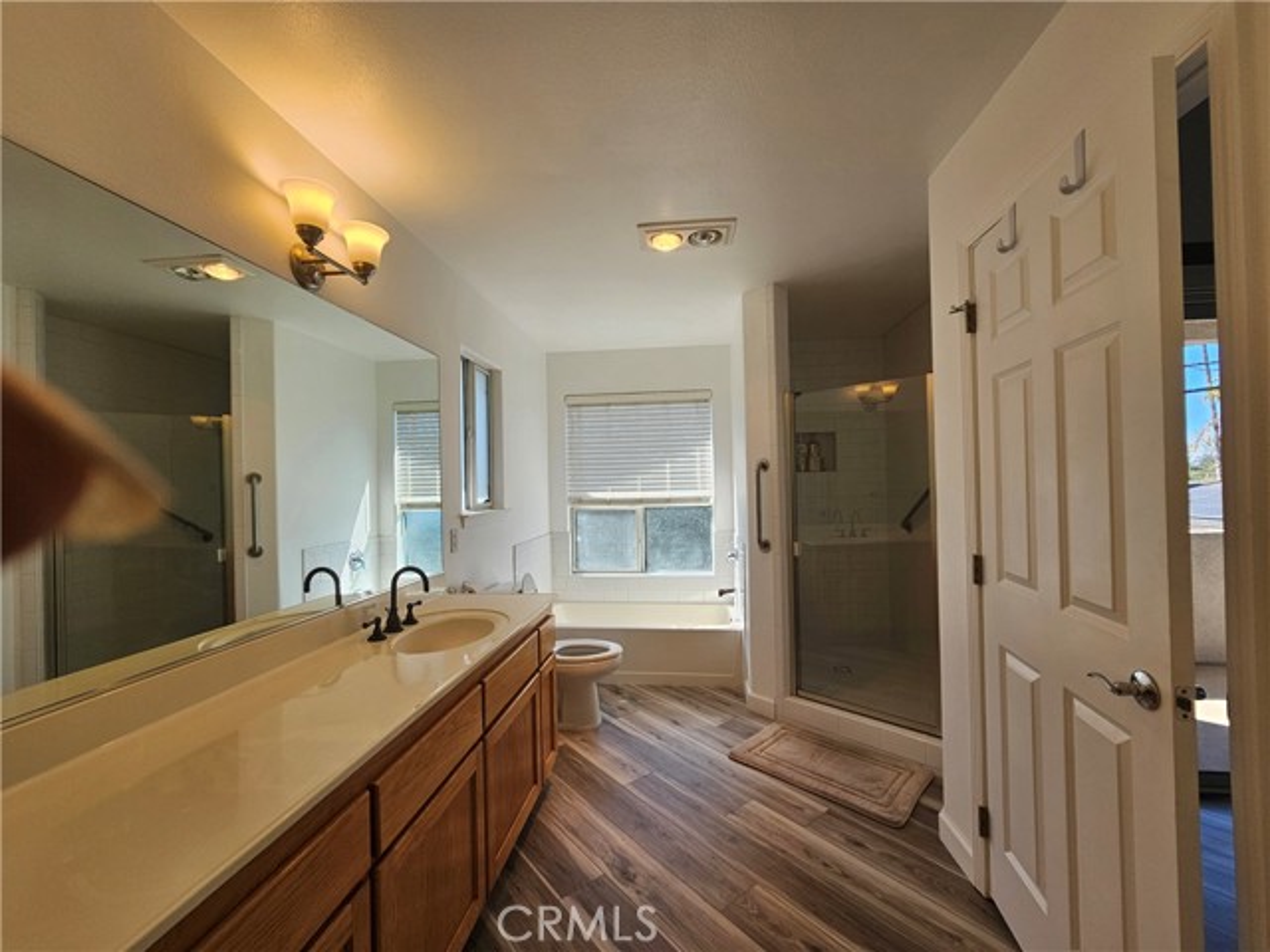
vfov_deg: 89.9
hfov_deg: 106.2
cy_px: 476
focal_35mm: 13
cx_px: 635
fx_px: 477
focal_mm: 2.2
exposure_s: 1/289
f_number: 2.2
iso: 50
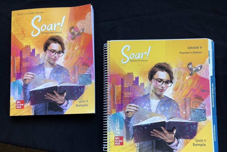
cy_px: 85
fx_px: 189
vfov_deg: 43.5
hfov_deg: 61.9
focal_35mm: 30
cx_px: 117
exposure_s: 1/15
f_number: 1.8
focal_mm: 3.99
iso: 40
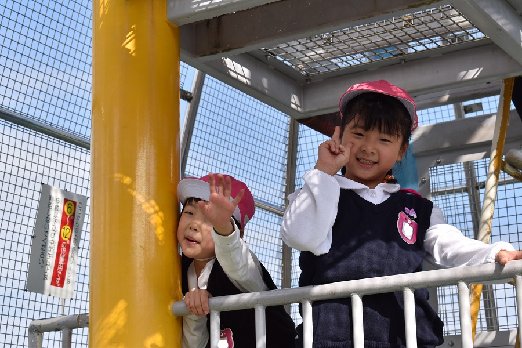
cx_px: 261
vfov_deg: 16.6
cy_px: 174
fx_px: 1196
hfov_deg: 24.6
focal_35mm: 82
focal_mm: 55
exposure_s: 1/400
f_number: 10
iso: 200
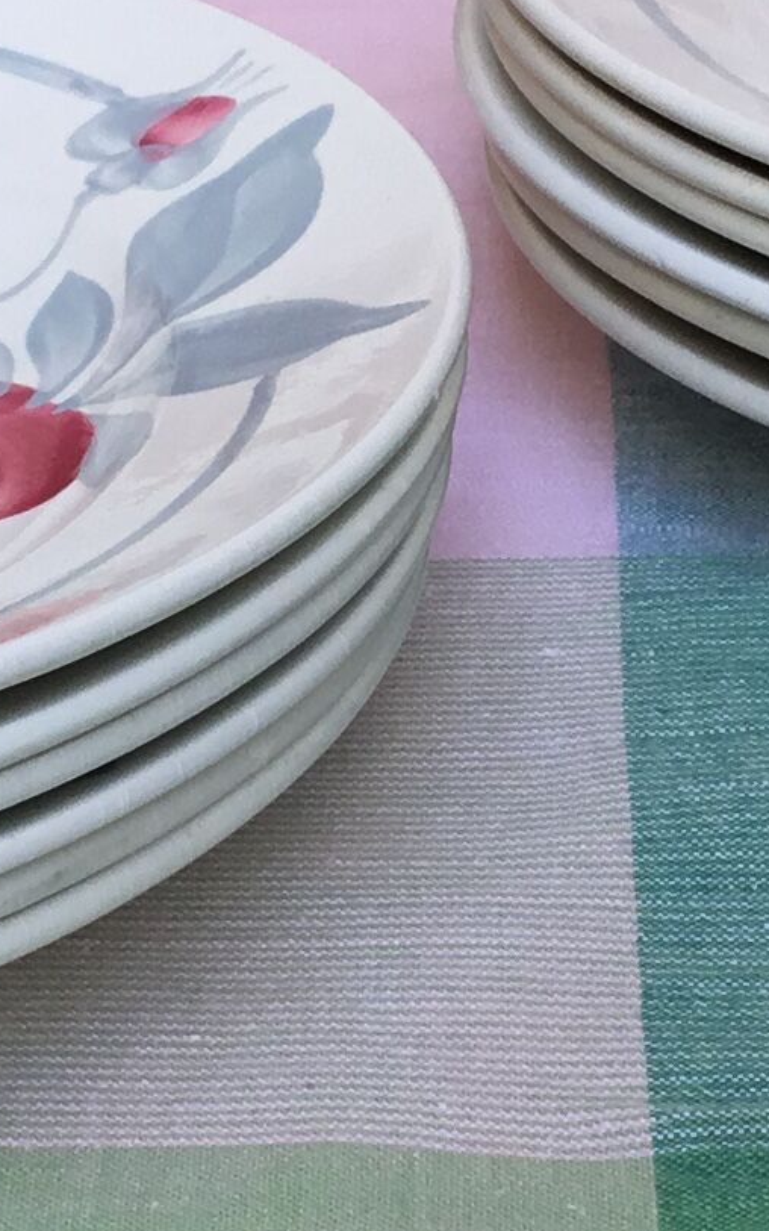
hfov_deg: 9.9
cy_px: 636
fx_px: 4427
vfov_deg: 15.8
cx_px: 365
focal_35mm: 132
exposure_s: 1/123
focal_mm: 3.3
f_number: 2.4
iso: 25
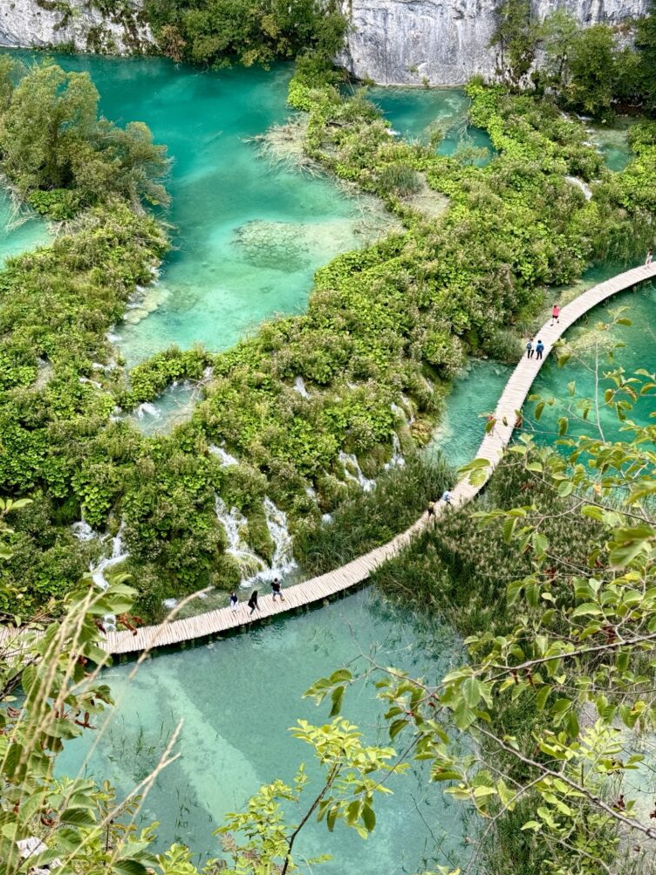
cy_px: 431
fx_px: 1238
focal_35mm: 49
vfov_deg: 38.9
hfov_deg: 29.7
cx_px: 334
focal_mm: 6.76
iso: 50
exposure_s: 1/126
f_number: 1.78
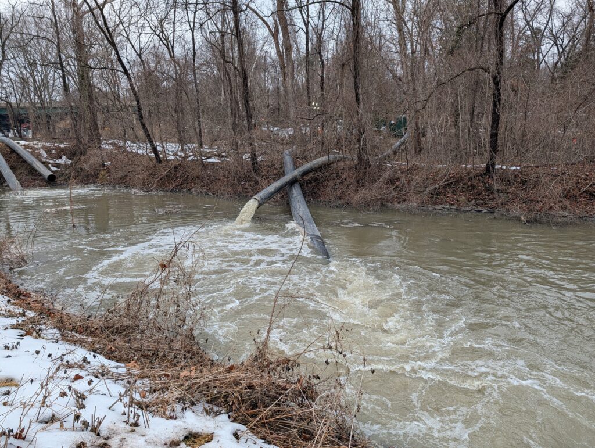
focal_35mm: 24
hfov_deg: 71.5
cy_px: 224
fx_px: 413
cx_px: 298
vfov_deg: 56.9
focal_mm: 6.9
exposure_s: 1/478
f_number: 1.68
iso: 21
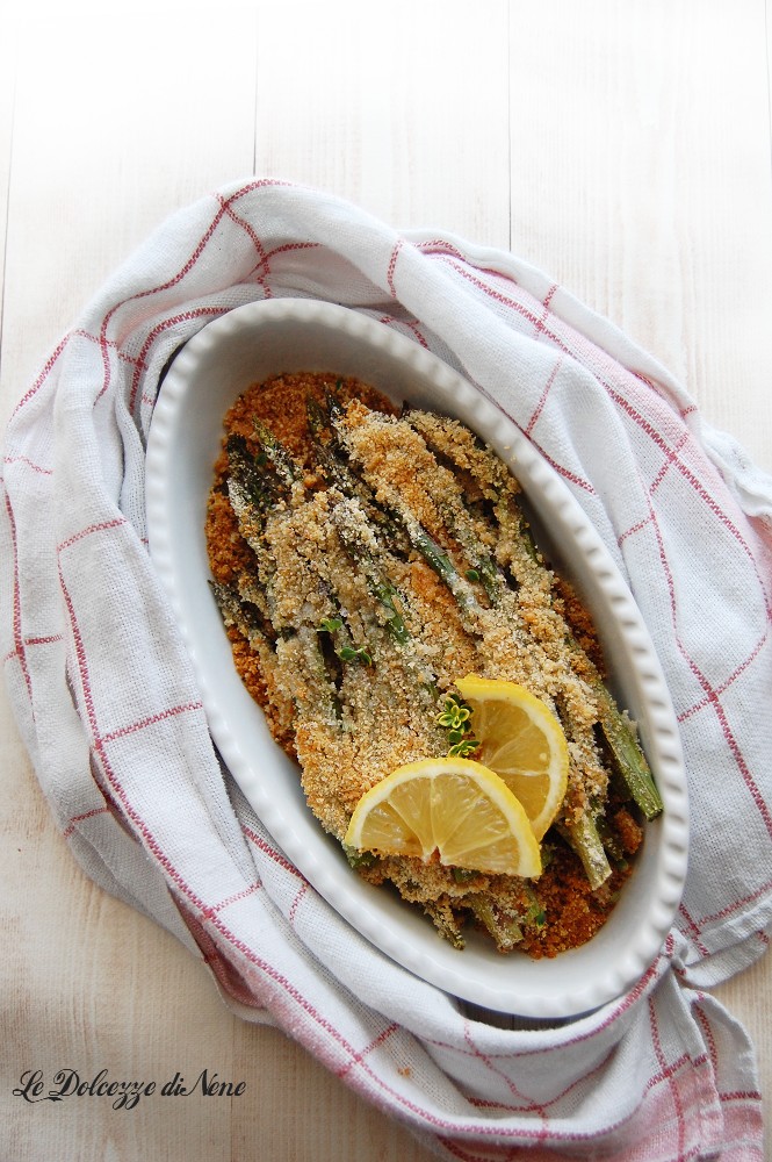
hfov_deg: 31.8
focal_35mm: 42
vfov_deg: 46.4
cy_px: 581
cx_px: 386
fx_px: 1353
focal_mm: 28
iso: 400
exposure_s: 1/60
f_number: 4.5
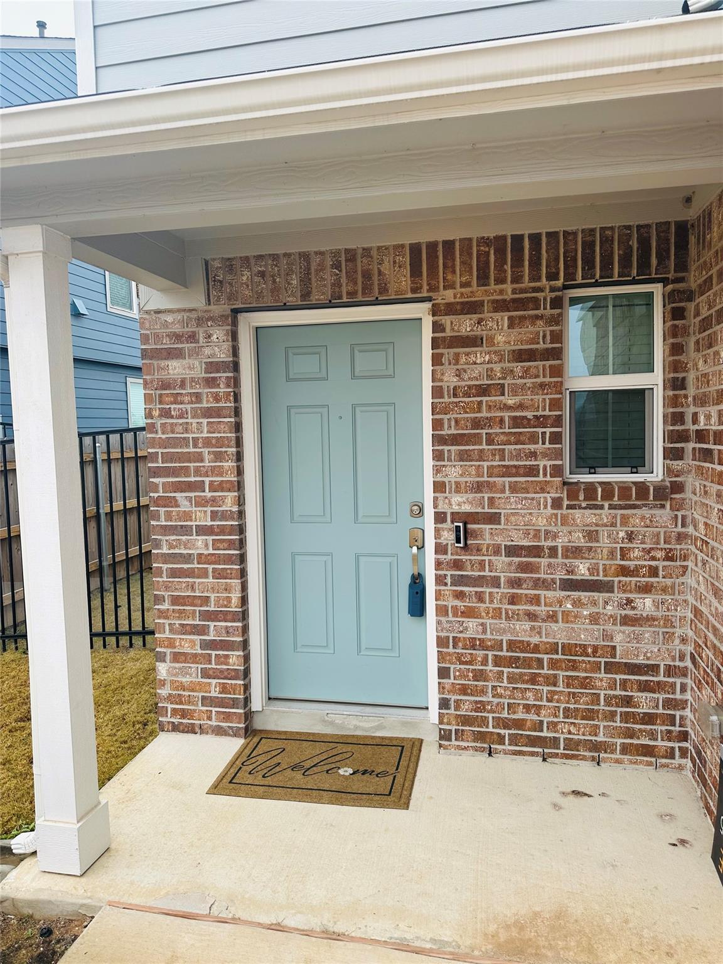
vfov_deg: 71.6
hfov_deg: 56.8
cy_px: 482
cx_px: 362
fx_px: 668
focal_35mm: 24
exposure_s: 1/319
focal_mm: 6.86
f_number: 1.78
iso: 80
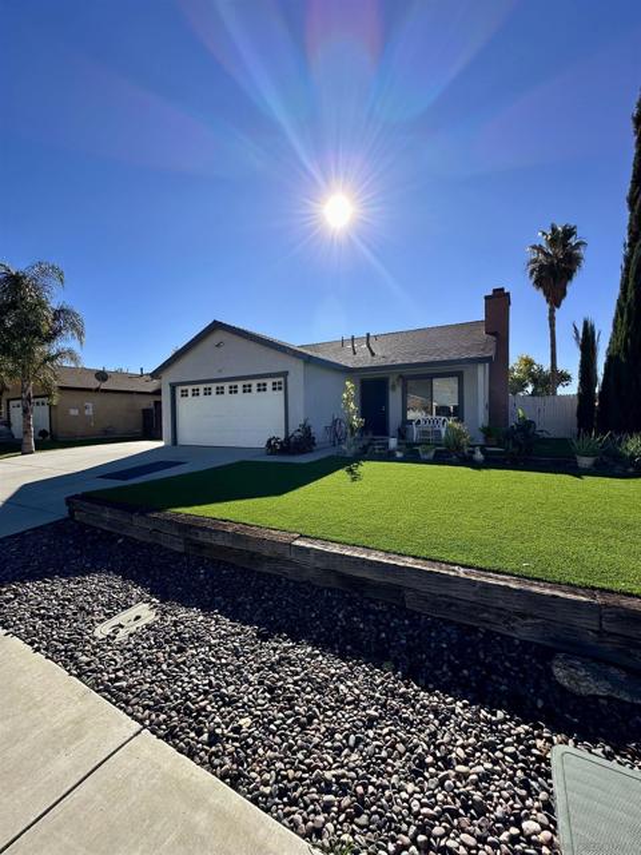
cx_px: 320
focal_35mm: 14
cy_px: 428
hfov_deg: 85.7
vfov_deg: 102.1
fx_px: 346
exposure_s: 1/2174
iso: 50
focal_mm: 2.22
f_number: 2.2
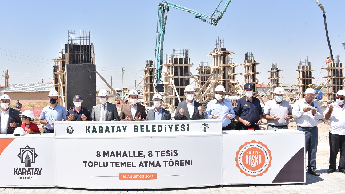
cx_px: 155
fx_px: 311
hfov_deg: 57.9
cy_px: 96
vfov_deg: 34.7
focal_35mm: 34
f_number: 11
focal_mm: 28
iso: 125
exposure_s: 1/160
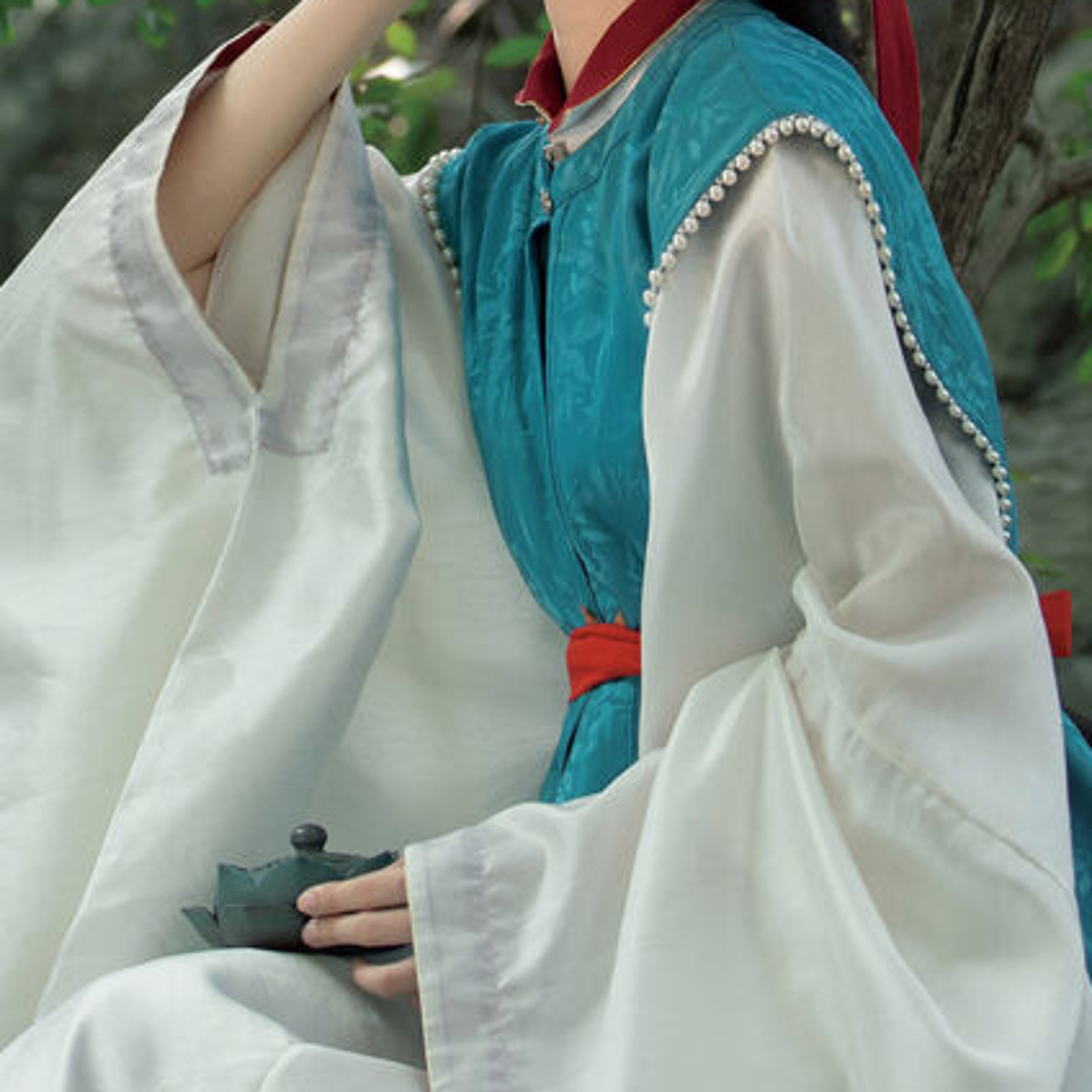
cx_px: 124
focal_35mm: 314
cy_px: -355
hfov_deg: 5.6
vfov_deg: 5.5
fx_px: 11207
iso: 200
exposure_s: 1/200
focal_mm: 88
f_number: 2.8
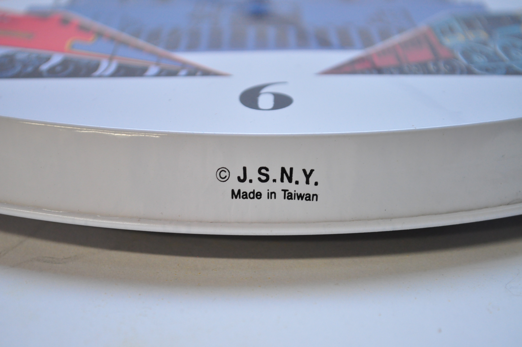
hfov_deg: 27.0
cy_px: 174
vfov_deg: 18.1
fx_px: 1086
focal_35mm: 75
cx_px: 261
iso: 1000
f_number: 5.6
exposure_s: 1/100
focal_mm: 50
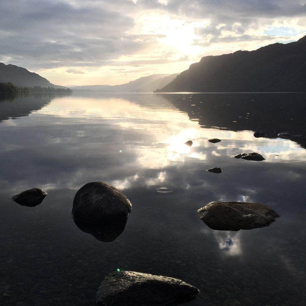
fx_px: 350
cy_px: 153
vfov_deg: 47.2
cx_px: 150
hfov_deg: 47.2
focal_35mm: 35
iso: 32
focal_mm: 4.15
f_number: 2.2
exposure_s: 1/1014
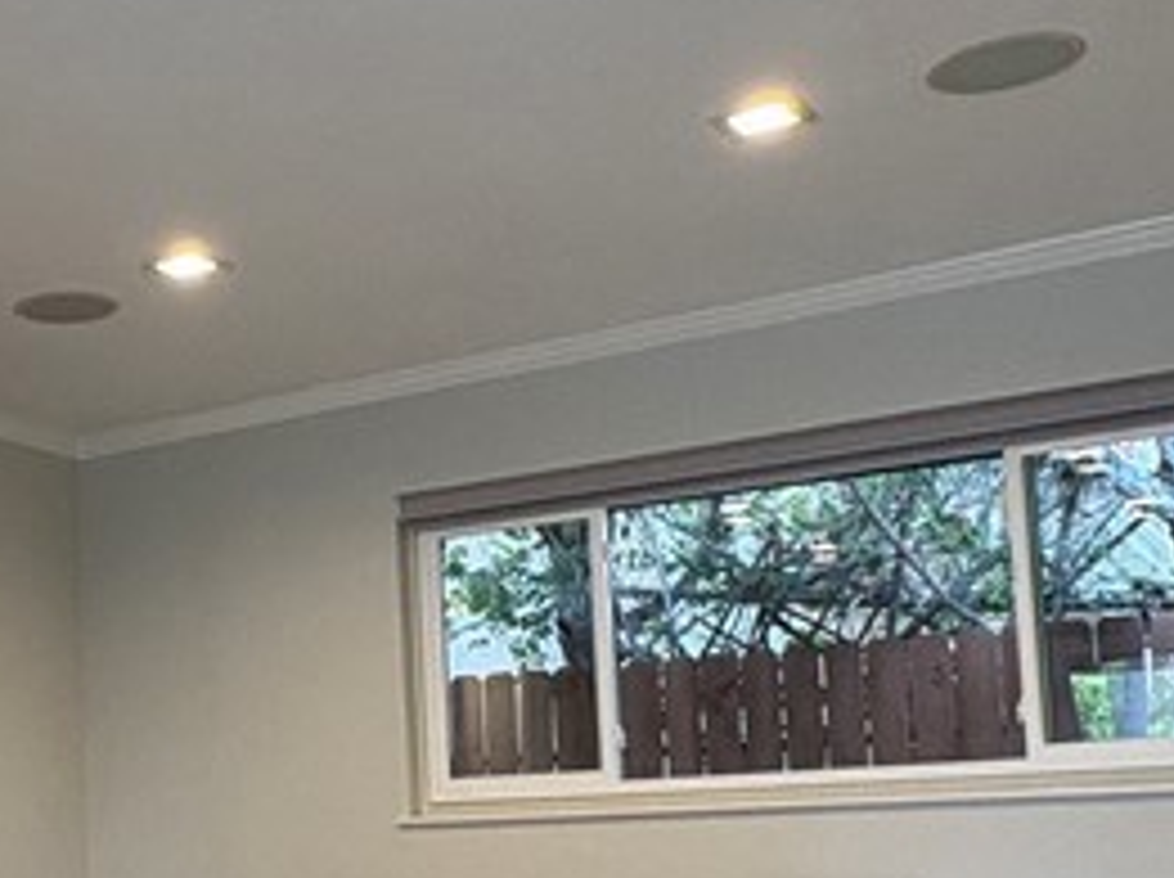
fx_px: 1863
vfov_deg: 26.1
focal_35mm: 55
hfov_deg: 33.1
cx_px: 103
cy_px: 689
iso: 160
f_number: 2.2
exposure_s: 1/60
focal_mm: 2.22
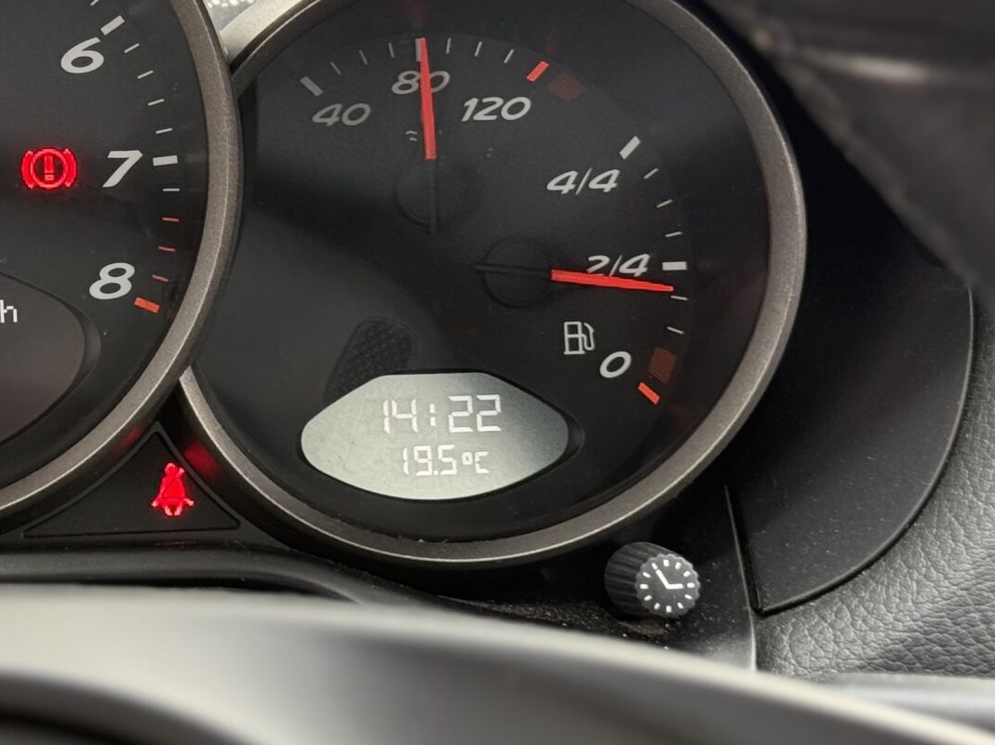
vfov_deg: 12.8
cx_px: -98
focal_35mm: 115
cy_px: 137
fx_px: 3304
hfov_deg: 16.6
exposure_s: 1/195
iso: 160
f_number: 1.78
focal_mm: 6.76
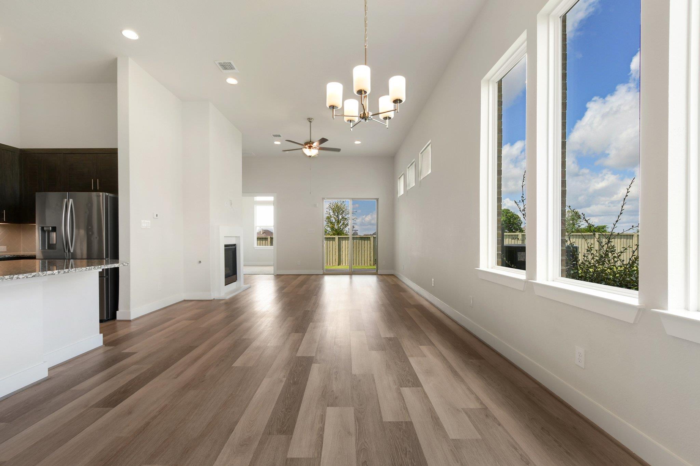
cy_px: 233
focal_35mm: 15
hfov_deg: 100.4
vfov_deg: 77.3
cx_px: 350
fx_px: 292
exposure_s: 1/50
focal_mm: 10
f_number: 8
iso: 400
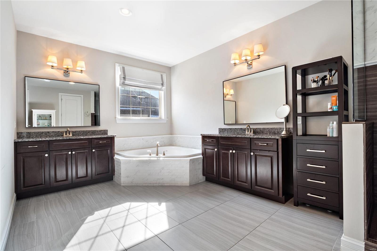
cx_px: 188
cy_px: 126
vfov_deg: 73.7
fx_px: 168
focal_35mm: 16
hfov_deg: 96.7
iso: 400
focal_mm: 8
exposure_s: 1/6400
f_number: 6.3
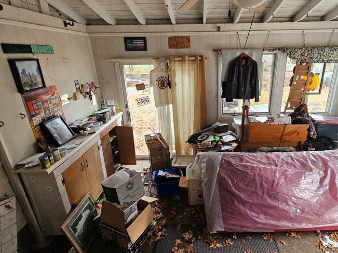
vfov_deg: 68.6
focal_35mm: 19
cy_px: 127
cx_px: 202
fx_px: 185
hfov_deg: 83.7
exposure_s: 1/72.1
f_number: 2.2
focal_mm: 2.2
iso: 100
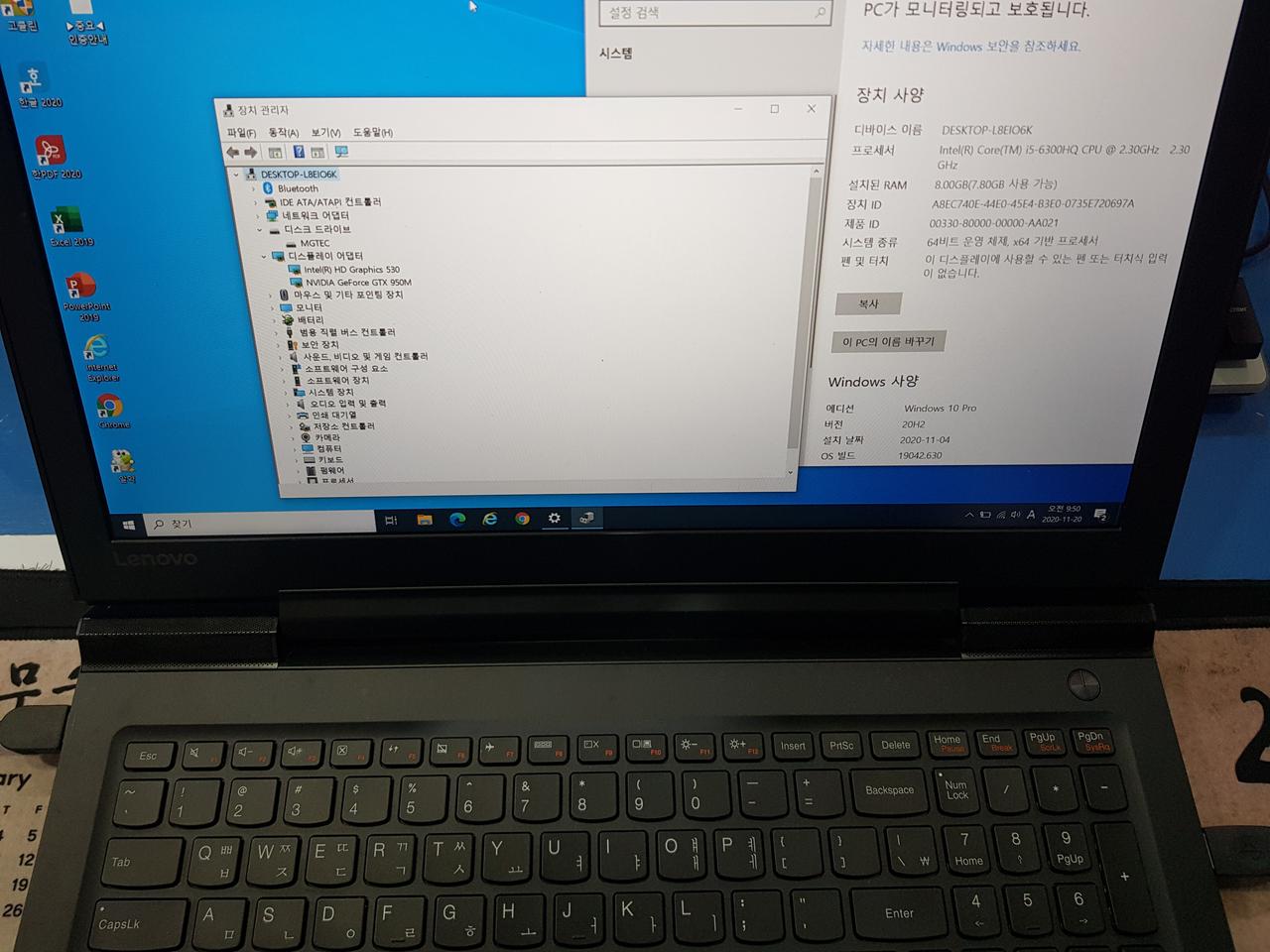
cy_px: 476
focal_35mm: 26
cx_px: 635
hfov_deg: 67.3
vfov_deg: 53.1
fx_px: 954
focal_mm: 4.2
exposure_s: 1/60
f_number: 1.7
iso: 80
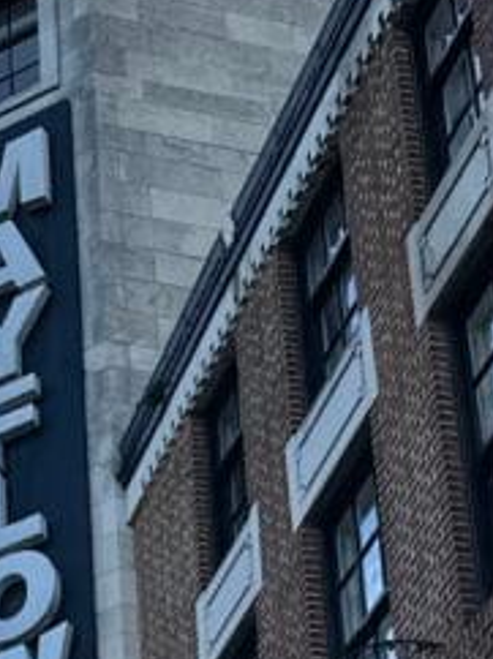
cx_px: -132
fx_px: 2454
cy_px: 1163
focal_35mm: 129
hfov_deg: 11.2
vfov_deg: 13.8
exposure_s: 1/3058
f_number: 1.78
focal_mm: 6.86
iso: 80
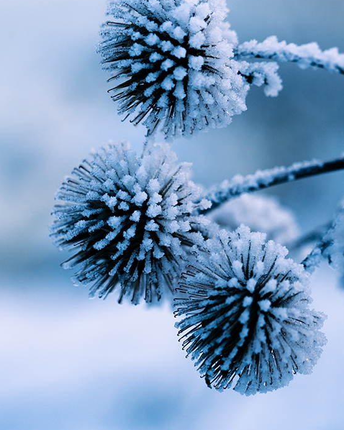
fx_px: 1552
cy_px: 173
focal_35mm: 122
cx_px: 176
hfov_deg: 12.6
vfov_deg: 15.8
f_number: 5.6
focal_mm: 90
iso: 640
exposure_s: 1/100
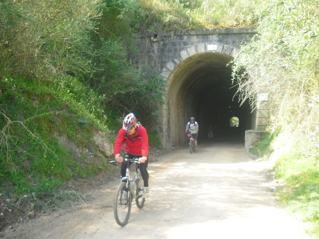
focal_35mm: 38
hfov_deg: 49.0
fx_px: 350
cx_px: 160
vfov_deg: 37.7
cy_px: 120
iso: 100
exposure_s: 1/125
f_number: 2.8
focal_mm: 6.2
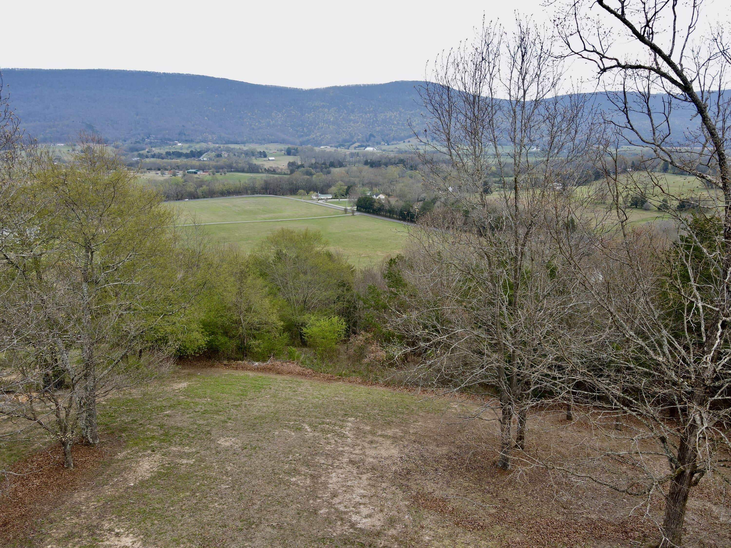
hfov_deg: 71.6
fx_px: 507
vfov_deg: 56.8
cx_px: 366
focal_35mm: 24
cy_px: 274
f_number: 2.8
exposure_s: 1/60
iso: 100
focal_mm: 4.5
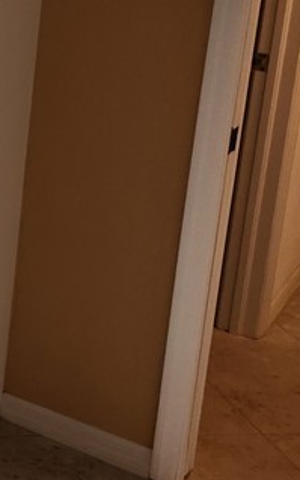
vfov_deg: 24.3
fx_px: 1072
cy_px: 20
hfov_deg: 13.7
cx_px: -292
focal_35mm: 82
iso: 200
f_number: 1.8
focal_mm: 5
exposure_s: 1/120
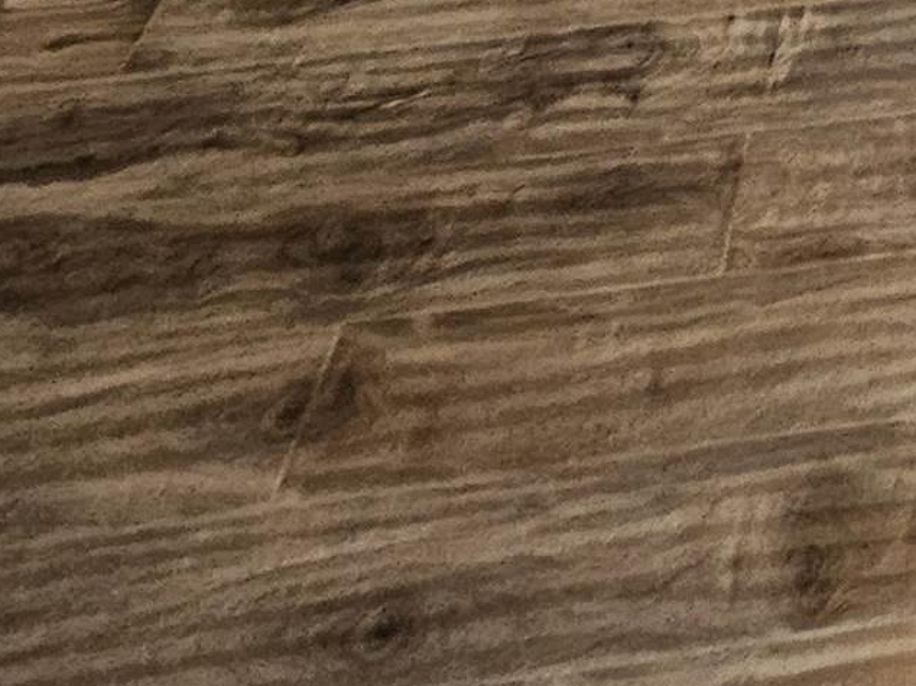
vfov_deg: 14.9
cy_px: -934
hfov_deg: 24.1
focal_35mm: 63
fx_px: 1666
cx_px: 1380
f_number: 2.2
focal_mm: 2.2
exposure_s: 1/30
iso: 400
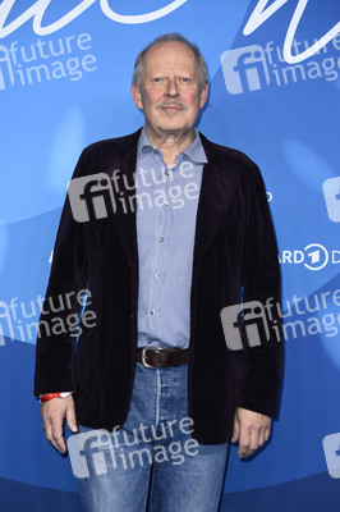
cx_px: 170
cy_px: 256
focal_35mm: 112
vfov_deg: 18.3
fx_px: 1589
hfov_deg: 12.2
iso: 1000
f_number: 5.6
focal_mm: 112
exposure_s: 1/250
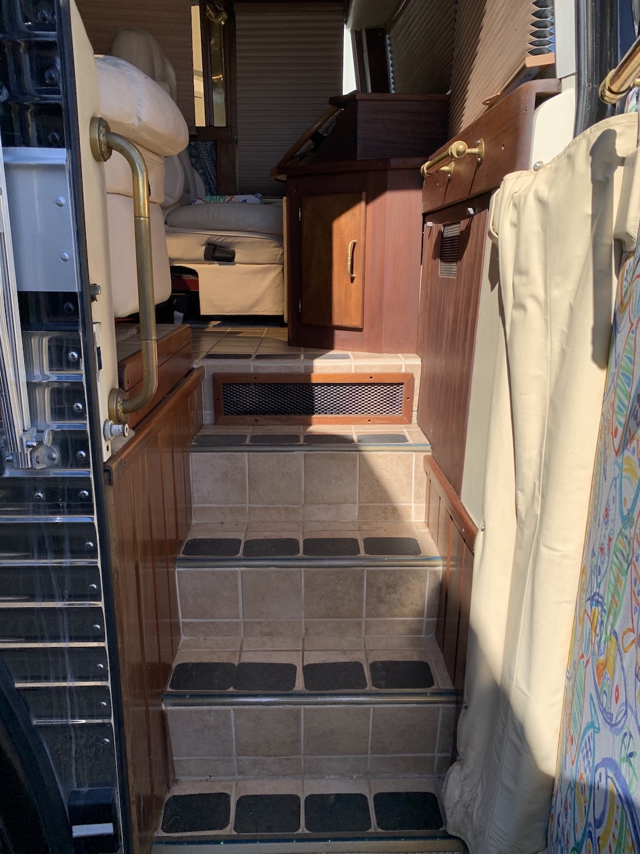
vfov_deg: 67.3
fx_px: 641
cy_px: 427
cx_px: 320
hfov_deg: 53.1
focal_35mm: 26
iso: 25
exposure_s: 1/1163
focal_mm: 4.25
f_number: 1.8
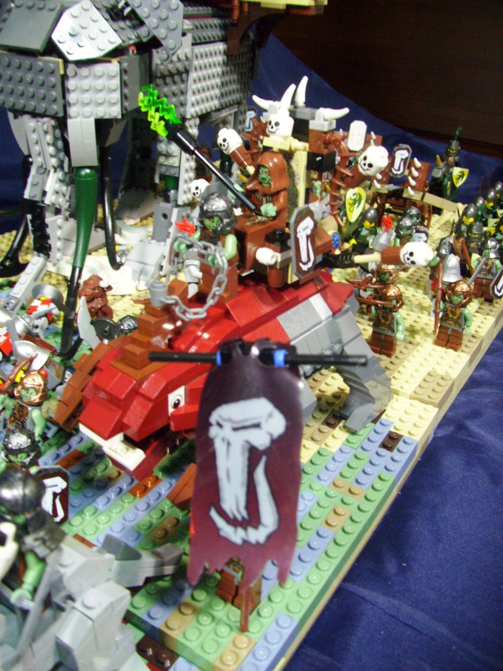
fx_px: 620
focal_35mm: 32
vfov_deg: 56.8
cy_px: 336
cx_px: 252
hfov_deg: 44.2
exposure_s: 1/8
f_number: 2.9
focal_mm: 5.7
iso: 160
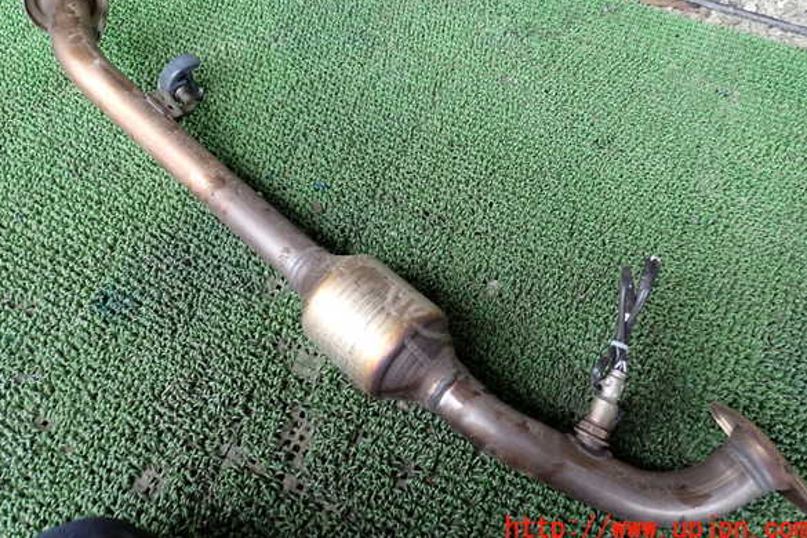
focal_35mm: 32
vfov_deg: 41.0
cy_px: 236
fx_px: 717
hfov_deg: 58.7
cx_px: 403
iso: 200
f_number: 2.3
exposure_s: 1/60
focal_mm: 5.4
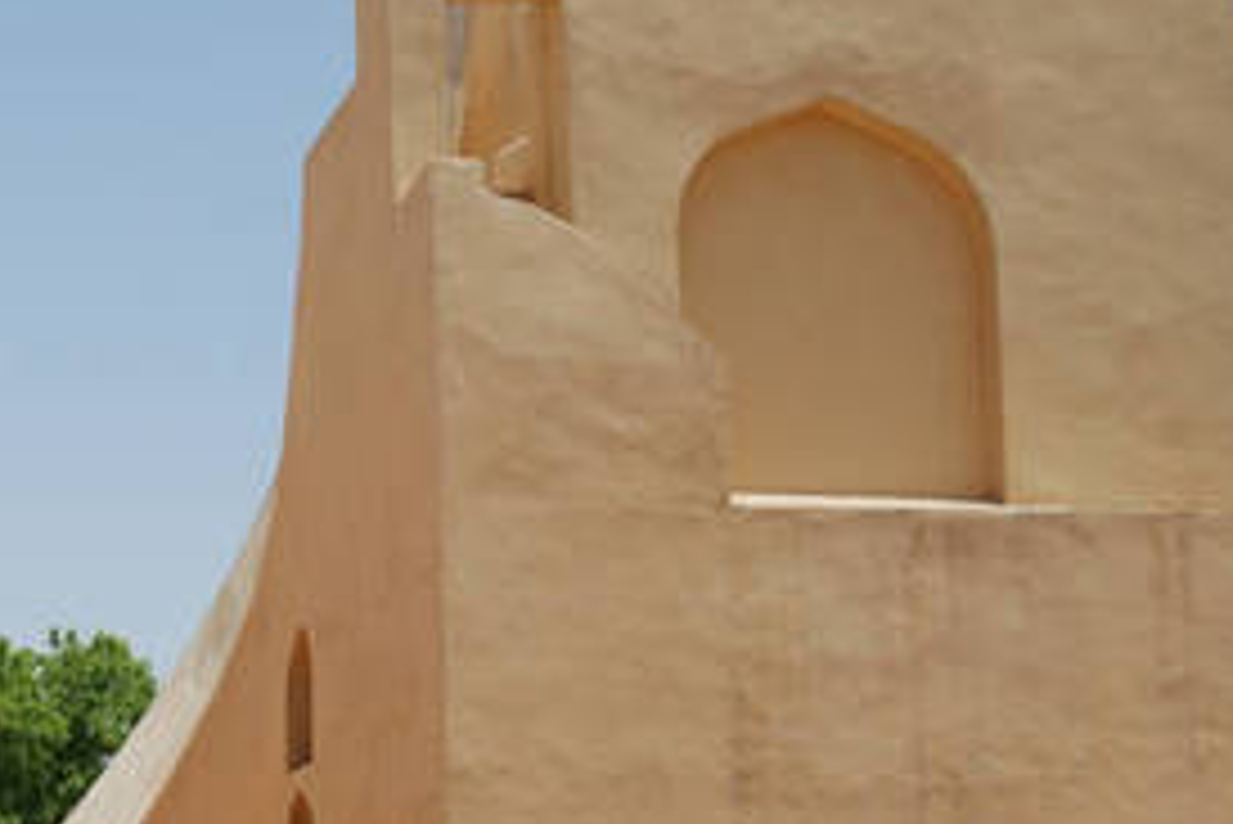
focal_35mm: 69
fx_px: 2364
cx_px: -230
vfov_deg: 19.3
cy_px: 783
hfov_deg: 26.2
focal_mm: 18
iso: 100
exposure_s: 1/125
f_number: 11
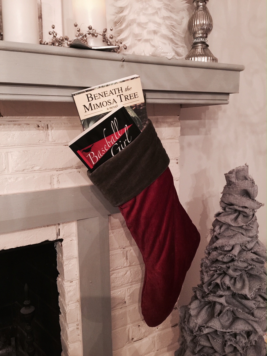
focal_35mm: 29
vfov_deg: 61.7
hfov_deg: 48.2
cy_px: 178
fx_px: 298
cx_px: 134
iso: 80
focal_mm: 4.15
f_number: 2.2
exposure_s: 1/4
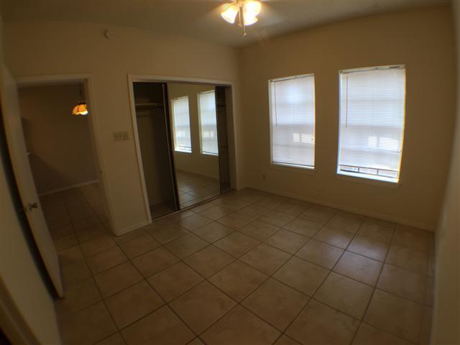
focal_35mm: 29
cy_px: 172
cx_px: 230
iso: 40
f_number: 2.2
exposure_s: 1/40
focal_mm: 4.15
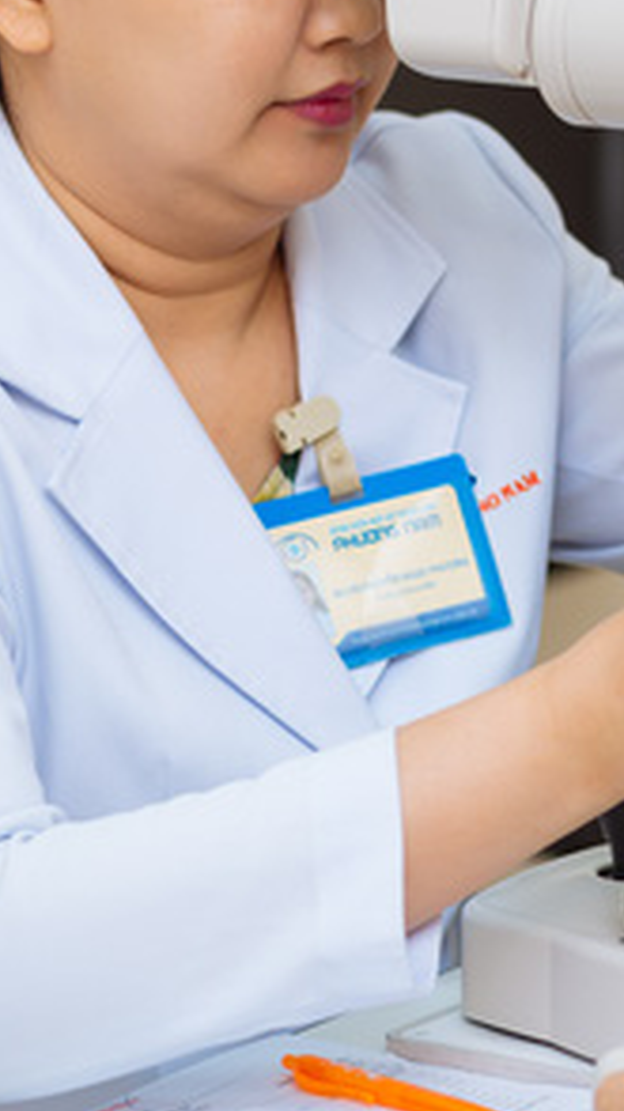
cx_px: 681
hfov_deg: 5.8
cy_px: 317
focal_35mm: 207
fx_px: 6099
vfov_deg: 10.4
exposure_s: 1/160
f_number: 2.8
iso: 200
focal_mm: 85
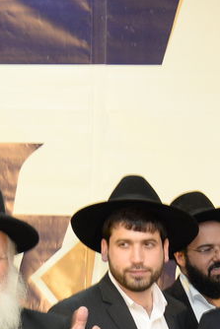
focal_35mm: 134
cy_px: 403
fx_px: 1227
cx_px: 422
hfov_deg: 9.6
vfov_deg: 14.8
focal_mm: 32
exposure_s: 1/80
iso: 1600
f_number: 5
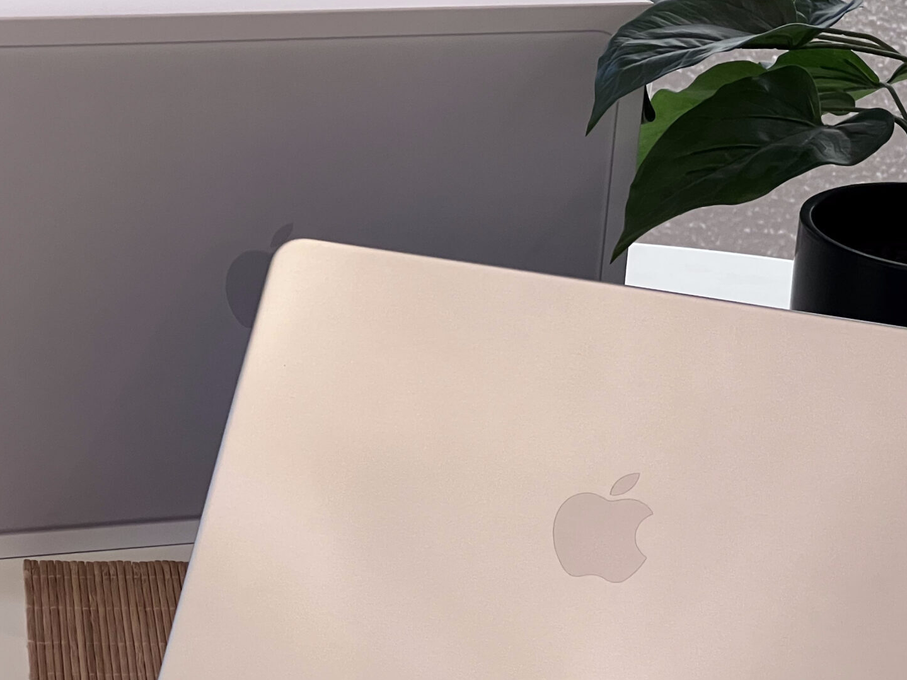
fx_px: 3589
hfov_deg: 14.4
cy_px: 425
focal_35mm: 137
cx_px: 483
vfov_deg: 10.8
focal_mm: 9
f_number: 2.8
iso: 200
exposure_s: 1/86
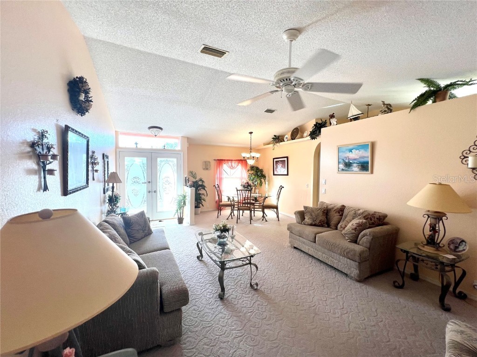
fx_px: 179
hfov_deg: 106.2
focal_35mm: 13
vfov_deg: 89.9
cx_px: 238
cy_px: 178
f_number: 1.8
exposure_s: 1/120
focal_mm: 1.57
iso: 40
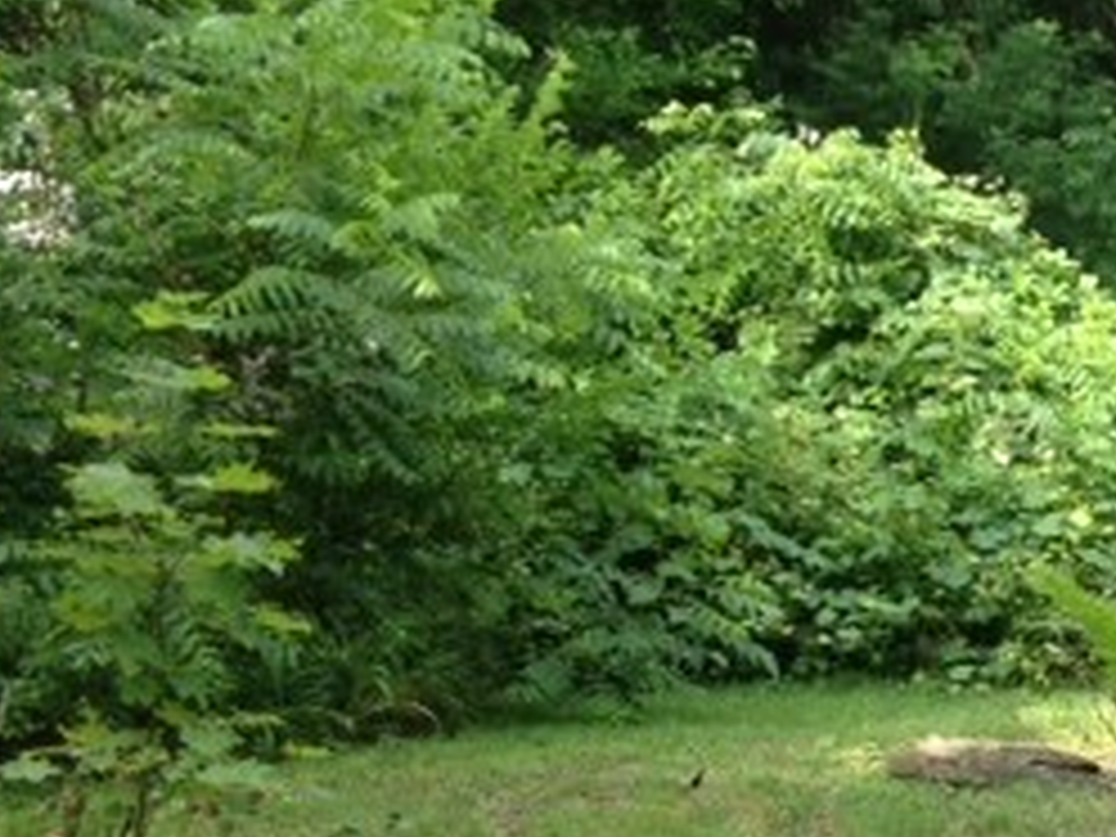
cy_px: 594
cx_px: 1084
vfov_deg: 17.3
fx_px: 2740
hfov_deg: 22.2
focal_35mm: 85
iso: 50
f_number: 2.4
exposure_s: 1/184
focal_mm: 4.12
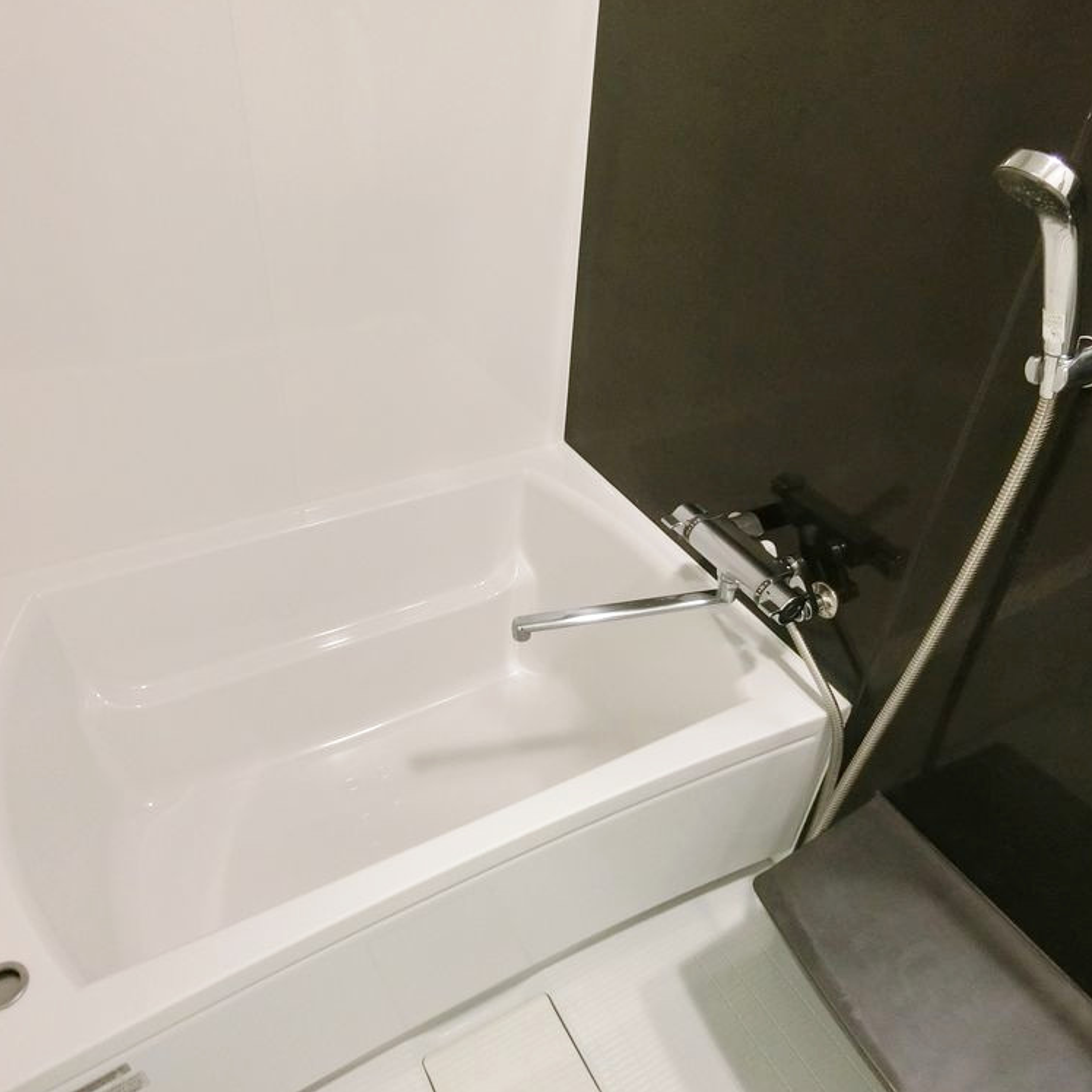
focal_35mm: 23
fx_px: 821
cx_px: 521
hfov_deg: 67.2
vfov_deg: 67.3
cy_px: 545
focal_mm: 4.06
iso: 500
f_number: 2.7
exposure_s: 1/30
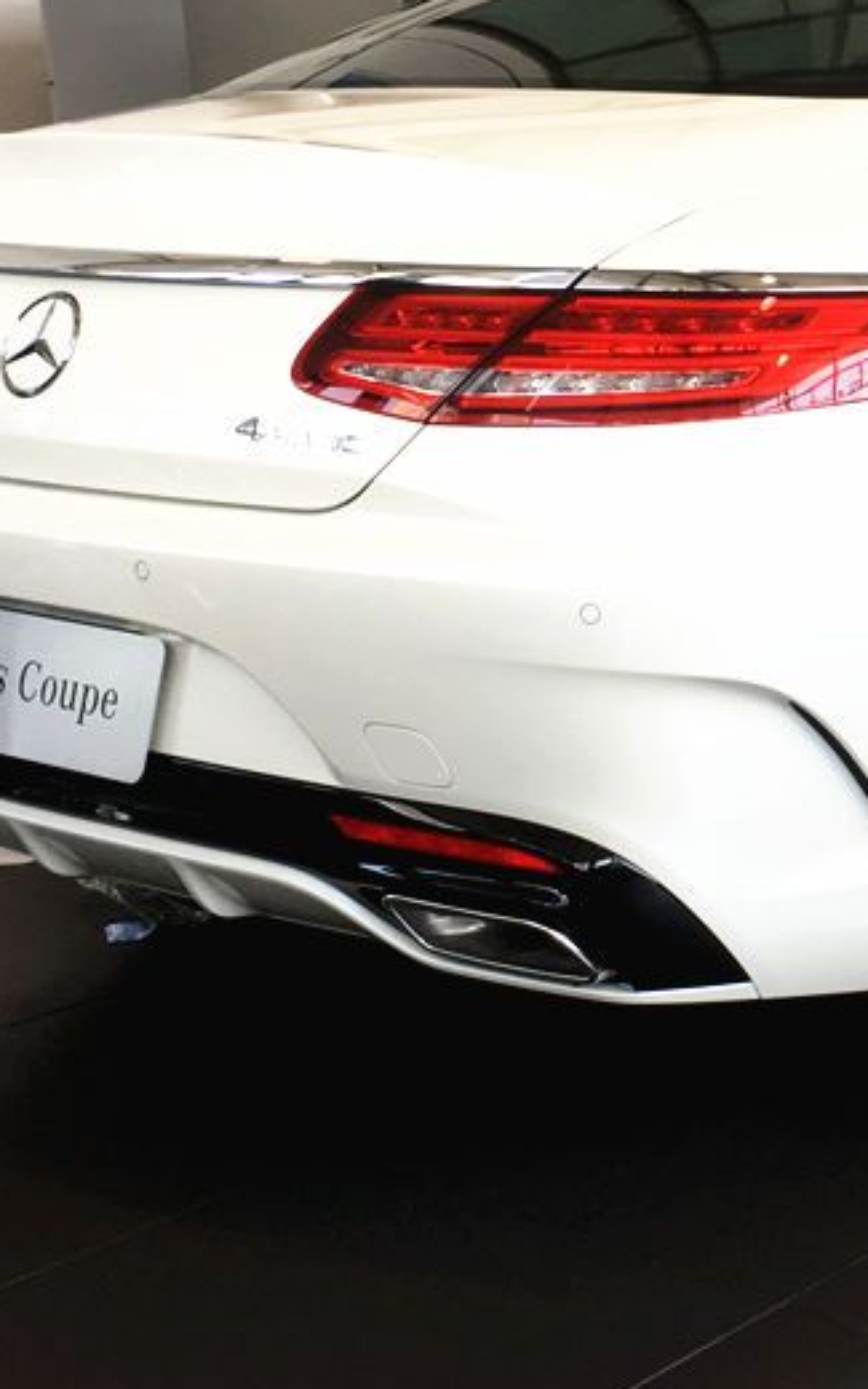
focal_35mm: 68
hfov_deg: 18.5
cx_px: 927
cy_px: 497
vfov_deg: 30.0
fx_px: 2574
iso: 32
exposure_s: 1/100
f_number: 2.2
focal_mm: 4.15
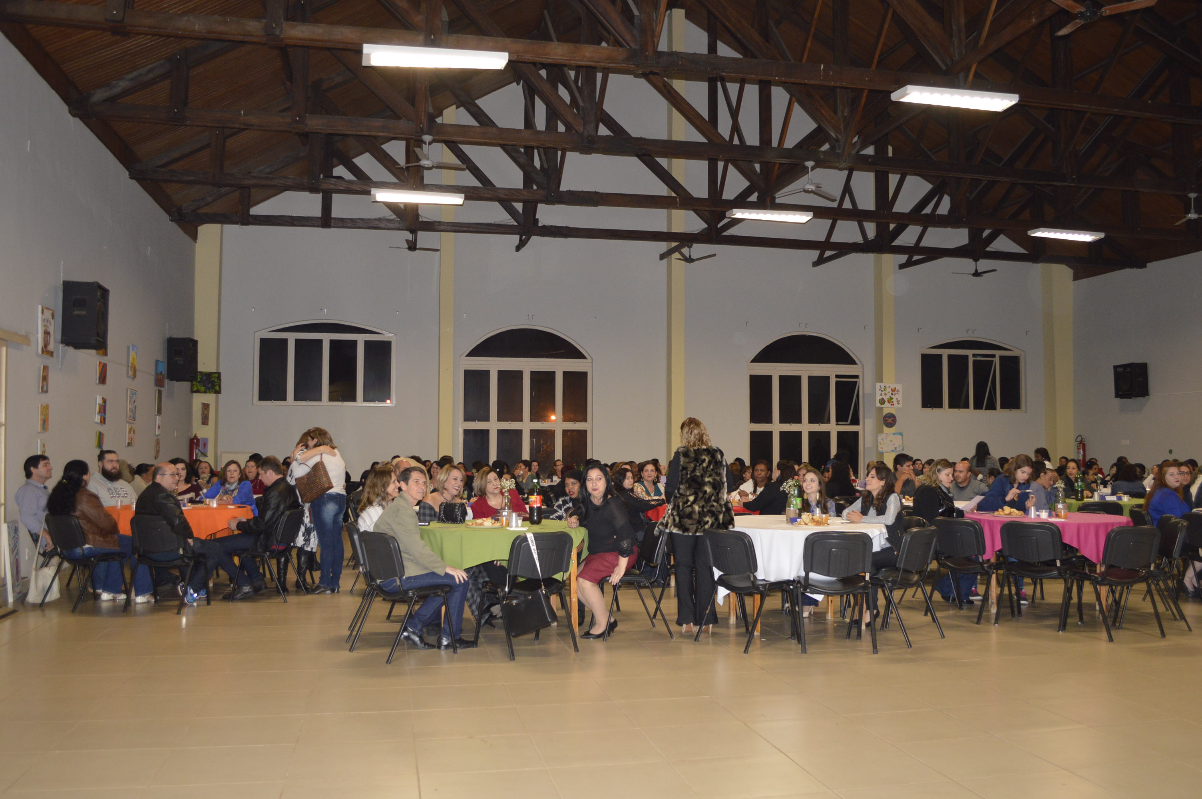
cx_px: 601
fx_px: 1001
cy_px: 400
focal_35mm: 30
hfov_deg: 62.0
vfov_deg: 43.5
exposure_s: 1/60
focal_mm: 20
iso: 720
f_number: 3.8
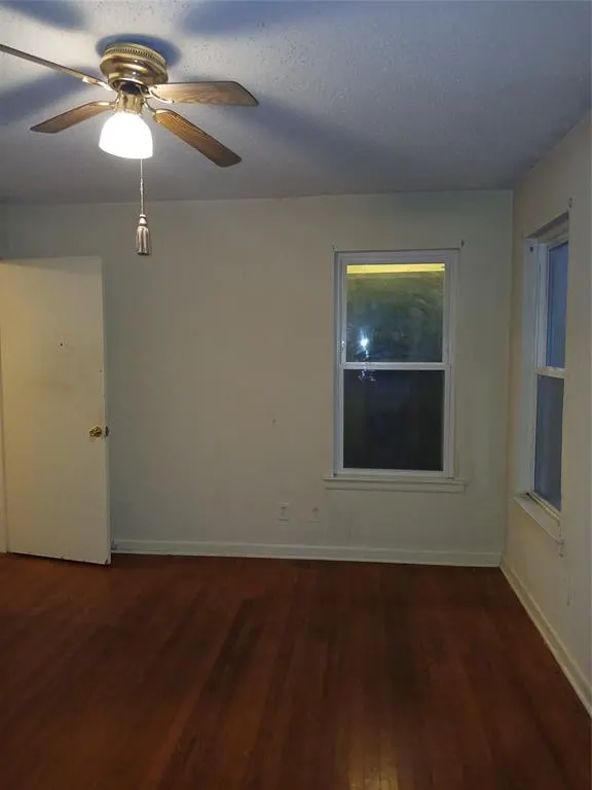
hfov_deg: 53.1
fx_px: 593
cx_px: 296
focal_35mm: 26
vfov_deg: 67.3
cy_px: 395
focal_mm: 3.98
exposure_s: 1/25
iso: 320
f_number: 1.8
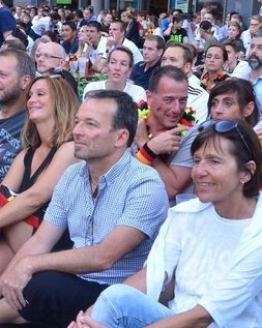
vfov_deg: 26.5
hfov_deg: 21.2
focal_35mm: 71
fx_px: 689
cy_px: 241
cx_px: 50
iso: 400
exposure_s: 1/60
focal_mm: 20
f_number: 4
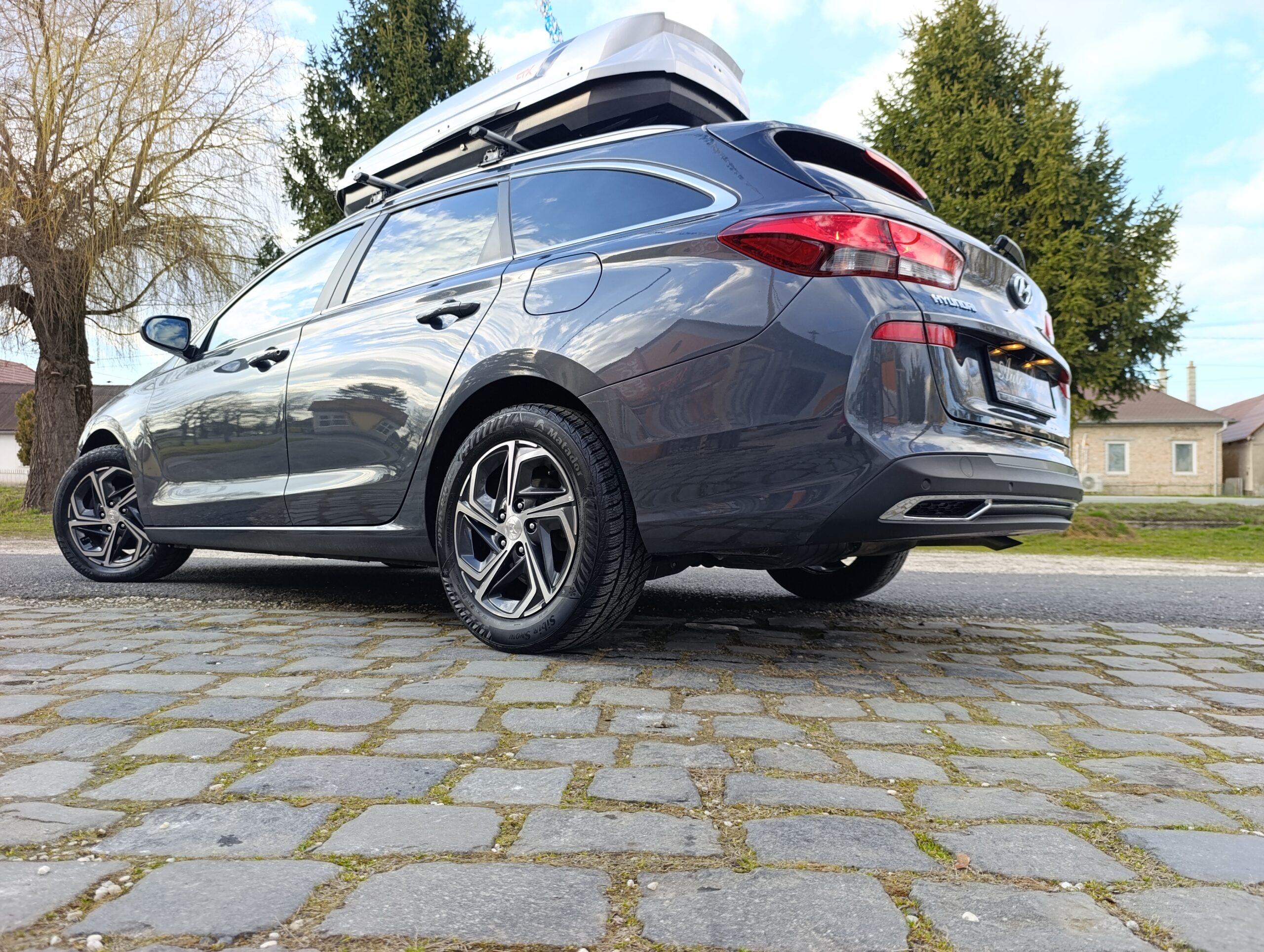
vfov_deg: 59.0
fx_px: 841
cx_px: 632
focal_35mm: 23
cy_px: 476
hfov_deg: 73.8
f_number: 1.6
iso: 50
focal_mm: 6.14
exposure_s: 1/100
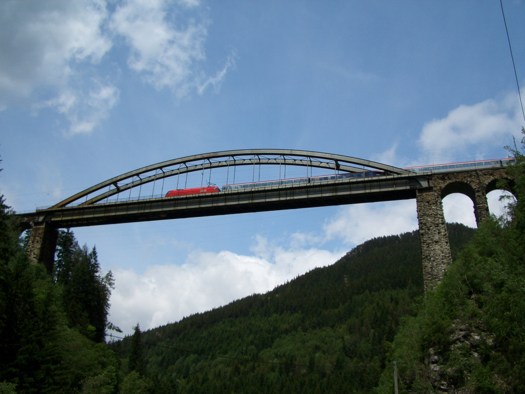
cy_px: 197
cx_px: 262
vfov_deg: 40.7
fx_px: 531
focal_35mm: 35
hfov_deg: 52.6
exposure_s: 1/1000
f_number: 4.3
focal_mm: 5.8
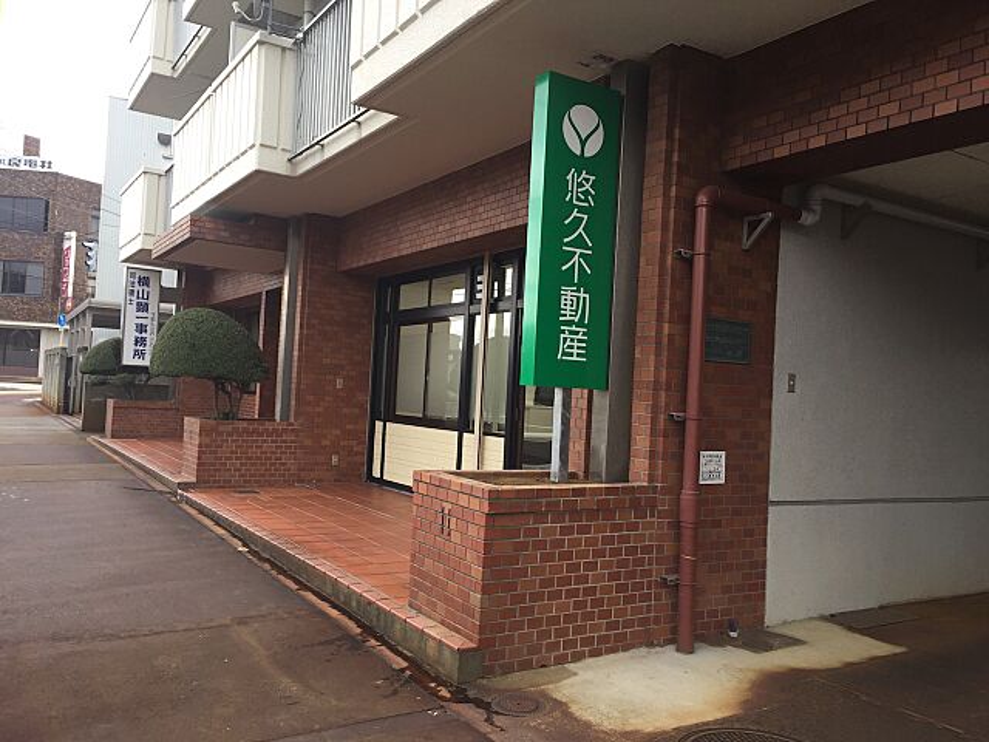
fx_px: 829
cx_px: 494
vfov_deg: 48.2
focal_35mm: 29
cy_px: 371
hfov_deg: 61.7
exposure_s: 1/60
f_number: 2.2
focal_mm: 4.15
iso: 32
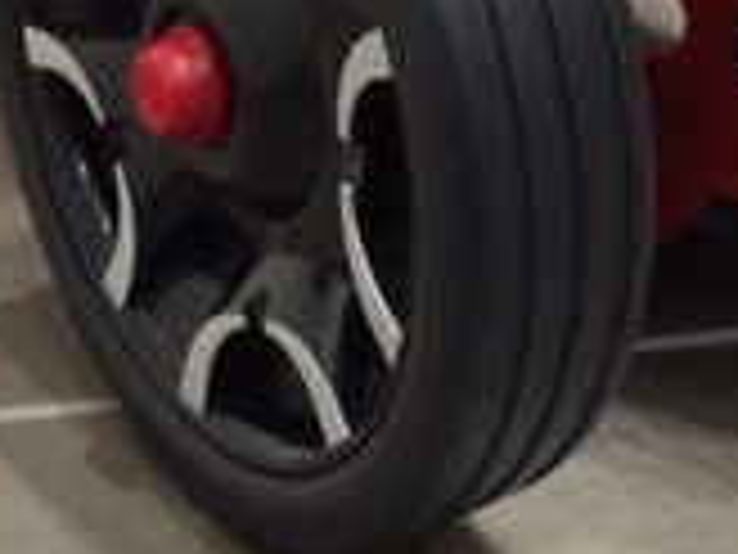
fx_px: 2494
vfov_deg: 11.5
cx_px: 302
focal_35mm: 117
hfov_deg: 16.8
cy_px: -513
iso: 100
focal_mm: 4.12
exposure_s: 1/30
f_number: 2.2
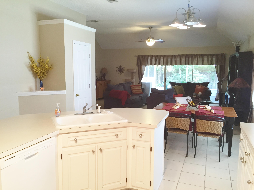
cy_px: 95
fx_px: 213
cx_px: 127
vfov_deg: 48.2
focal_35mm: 29
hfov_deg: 61.7
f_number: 2.2
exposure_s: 1/30
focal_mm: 4.15
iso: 80
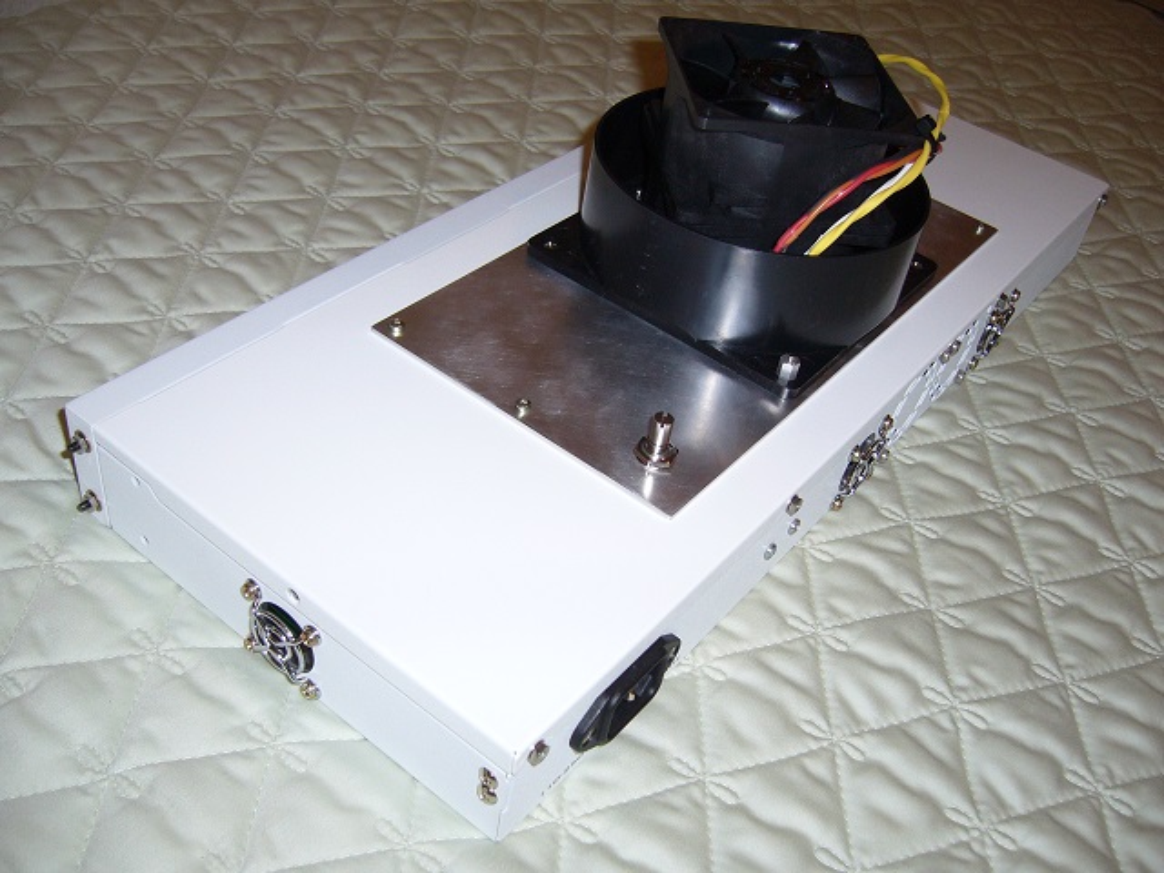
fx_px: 1177
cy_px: 436
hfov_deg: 52.6
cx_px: 582
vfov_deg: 40.7
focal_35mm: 35
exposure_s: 1/30
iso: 100
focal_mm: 5.8
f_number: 2.8
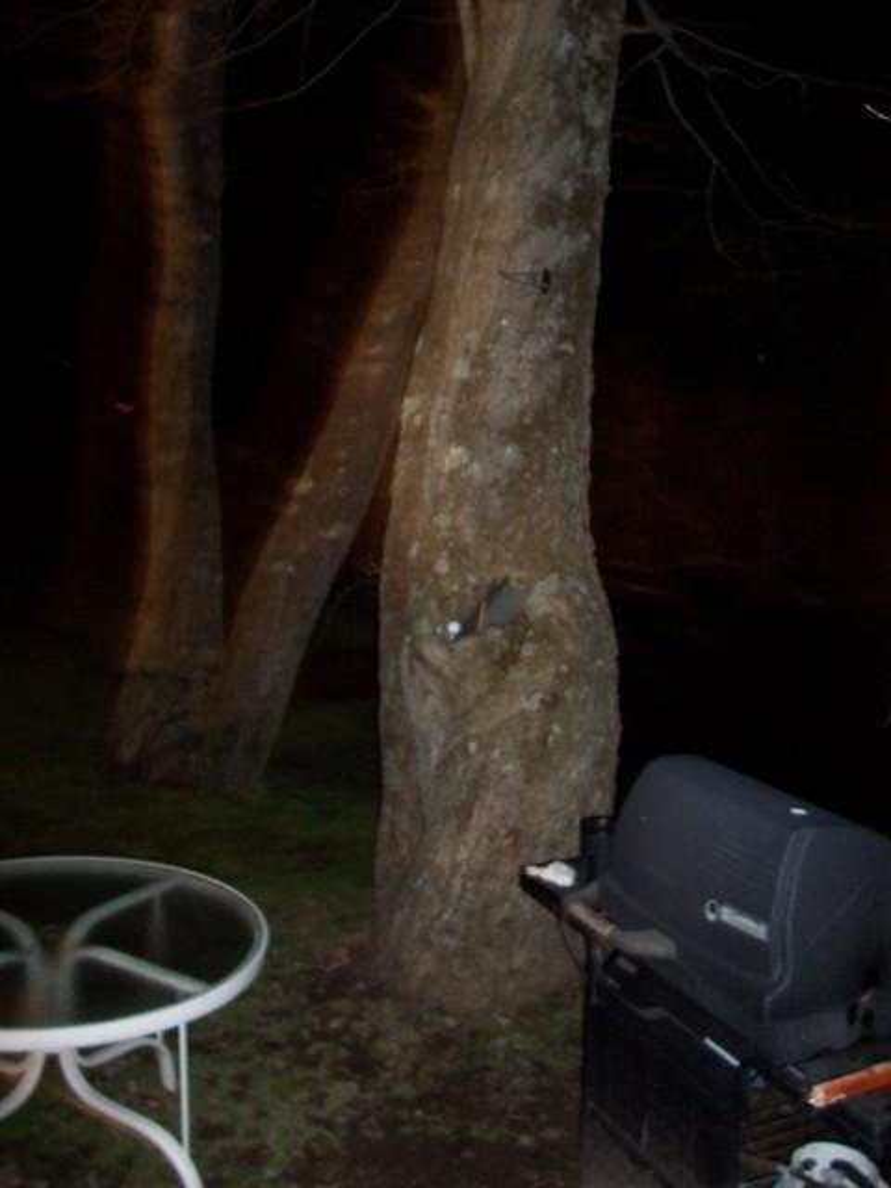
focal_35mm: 37
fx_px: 1270
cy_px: 594
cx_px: 446
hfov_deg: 38.7
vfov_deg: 50.1
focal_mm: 5.6
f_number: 2.8
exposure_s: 1/2
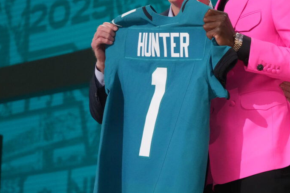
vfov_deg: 7.3
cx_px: 227
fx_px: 1522
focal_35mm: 189
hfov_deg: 10.9
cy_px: 56
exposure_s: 1/500
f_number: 6.3
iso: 6400
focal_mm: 103
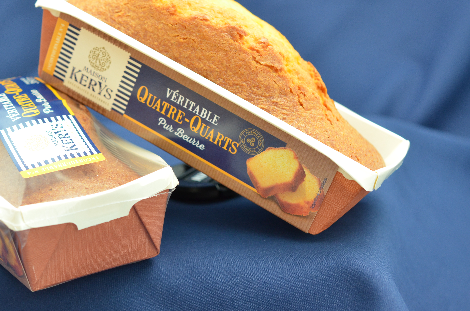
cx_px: 168
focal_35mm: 78
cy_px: 123
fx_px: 1016
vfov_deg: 17.4
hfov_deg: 25.9
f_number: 5
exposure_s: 1/30
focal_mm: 40
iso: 720
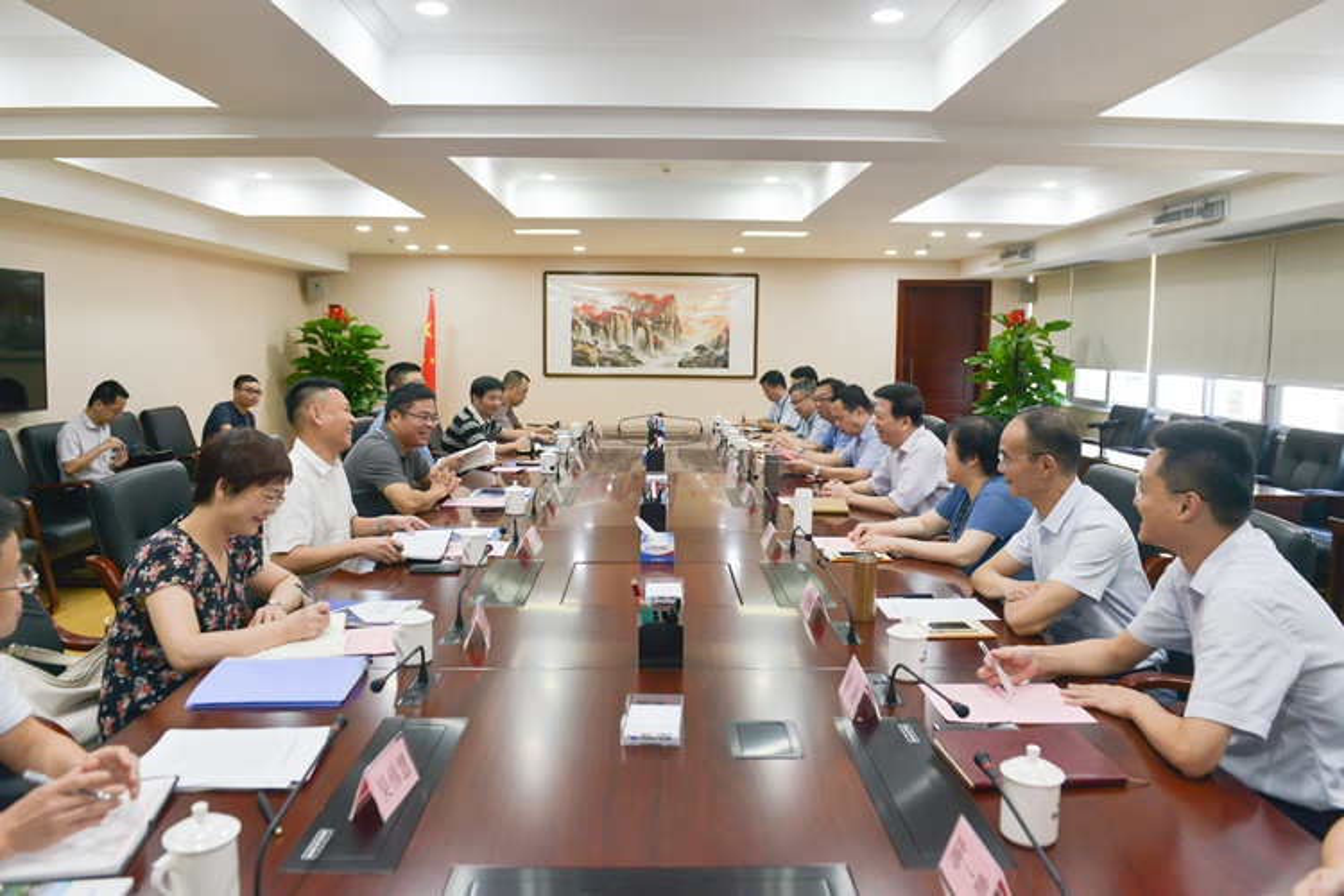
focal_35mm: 26
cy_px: 448
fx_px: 971
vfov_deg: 49.6
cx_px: 672
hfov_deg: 69.4
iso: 1100
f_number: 5
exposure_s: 1/160
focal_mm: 26
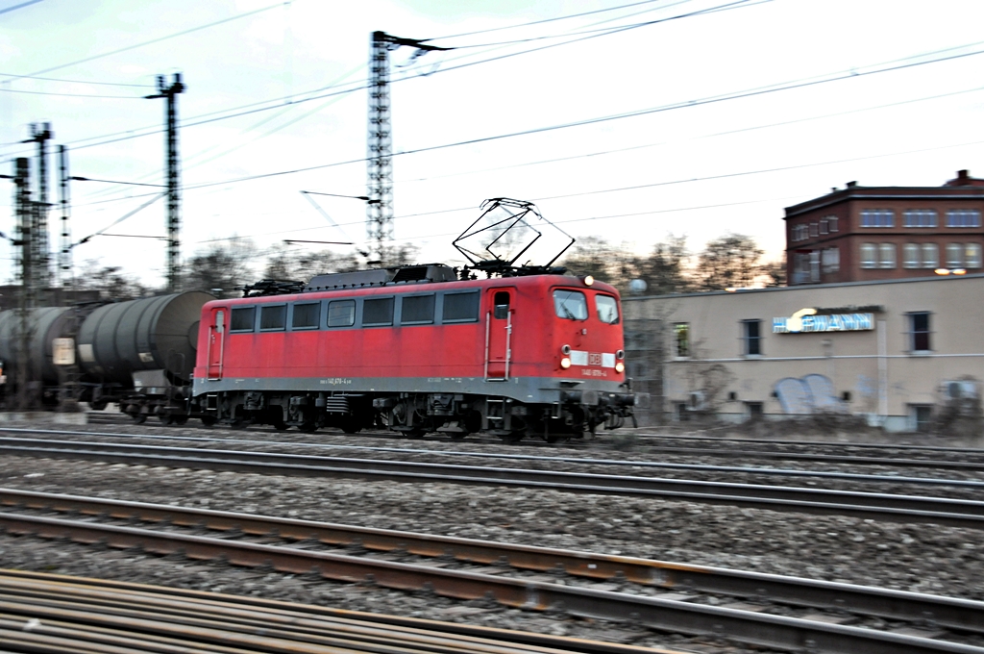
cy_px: 327
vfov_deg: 29.8
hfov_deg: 43.7
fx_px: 1228
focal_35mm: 45
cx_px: 492
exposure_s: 1/40
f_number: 4.2
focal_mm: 30
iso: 800
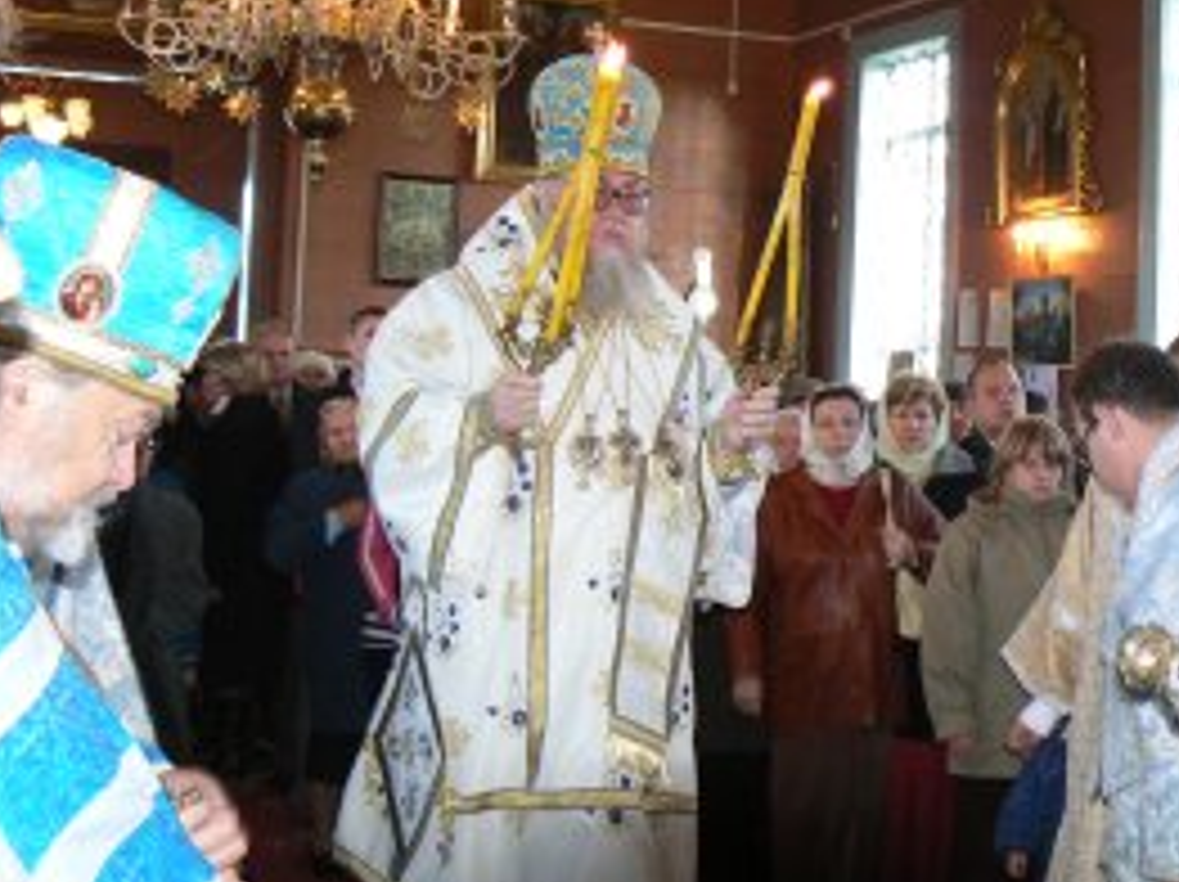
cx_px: 742
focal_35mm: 55
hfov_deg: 34.8
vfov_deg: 26.5
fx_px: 1872
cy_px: 369
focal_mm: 6
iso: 160
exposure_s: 1/30
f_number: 2.8
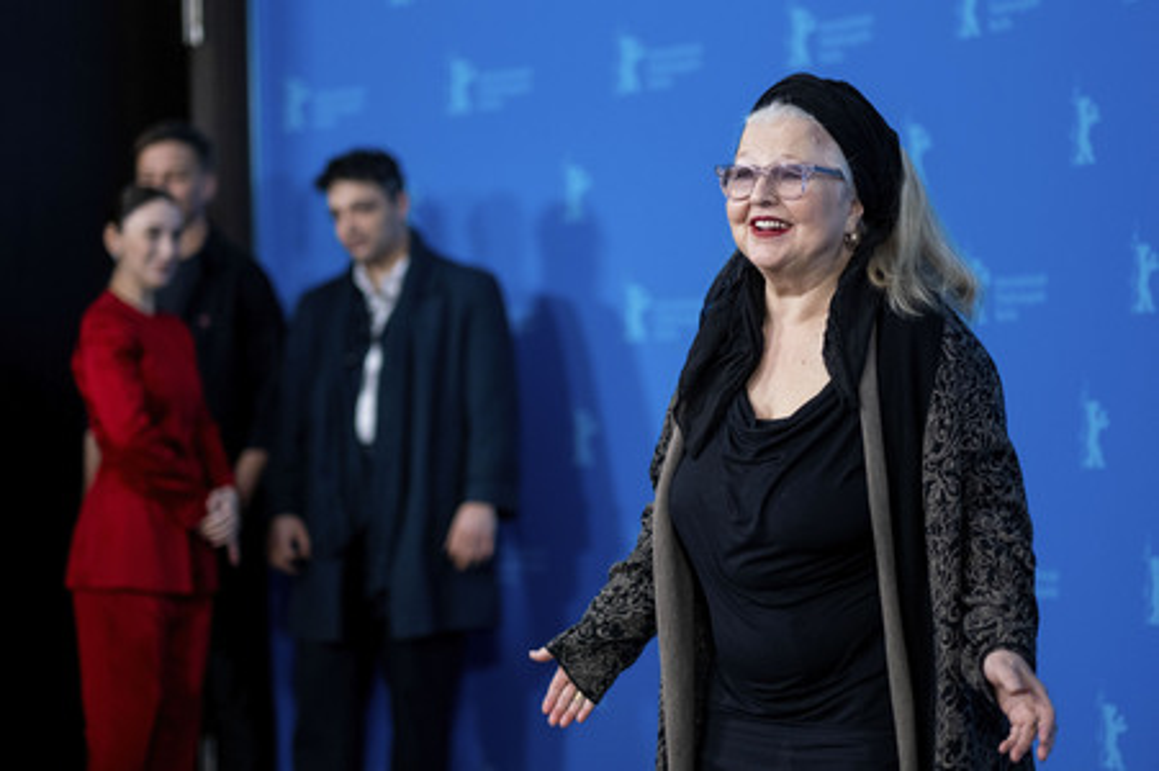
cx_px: 580
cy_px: 386
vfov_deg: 16.2
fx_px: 2702
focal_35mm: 84
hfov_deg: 24.2
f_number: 1.2
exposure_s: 1/1800
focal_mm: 56
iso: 1600
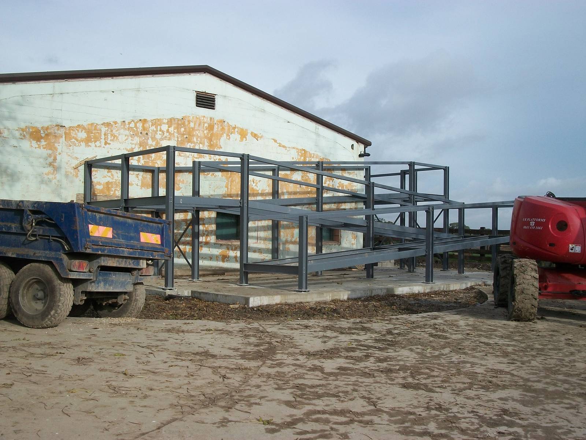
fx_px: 677
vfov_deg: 36.0
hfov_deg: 46.8
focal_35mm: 40
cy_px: 220
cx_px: 293
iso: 80
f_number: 6.3
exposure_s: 1/320
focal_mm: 7.1
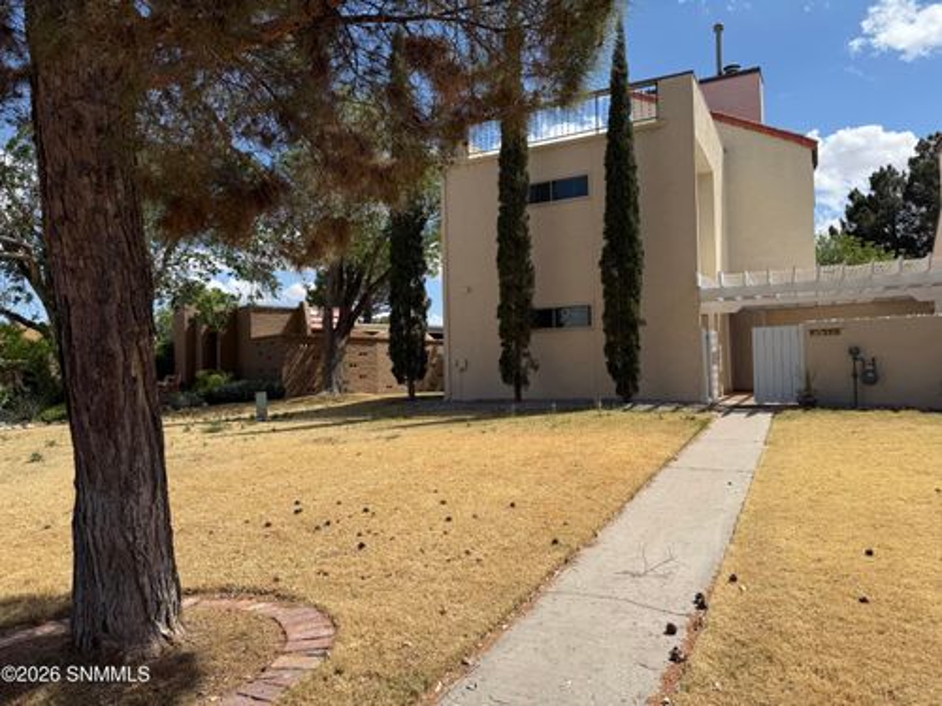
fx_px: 653
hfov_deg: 71.6
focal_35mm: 24
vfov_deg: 56.8
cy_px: 353
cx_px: 471
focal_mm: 6.76
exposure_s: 1/5714
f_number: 1.78
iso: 80
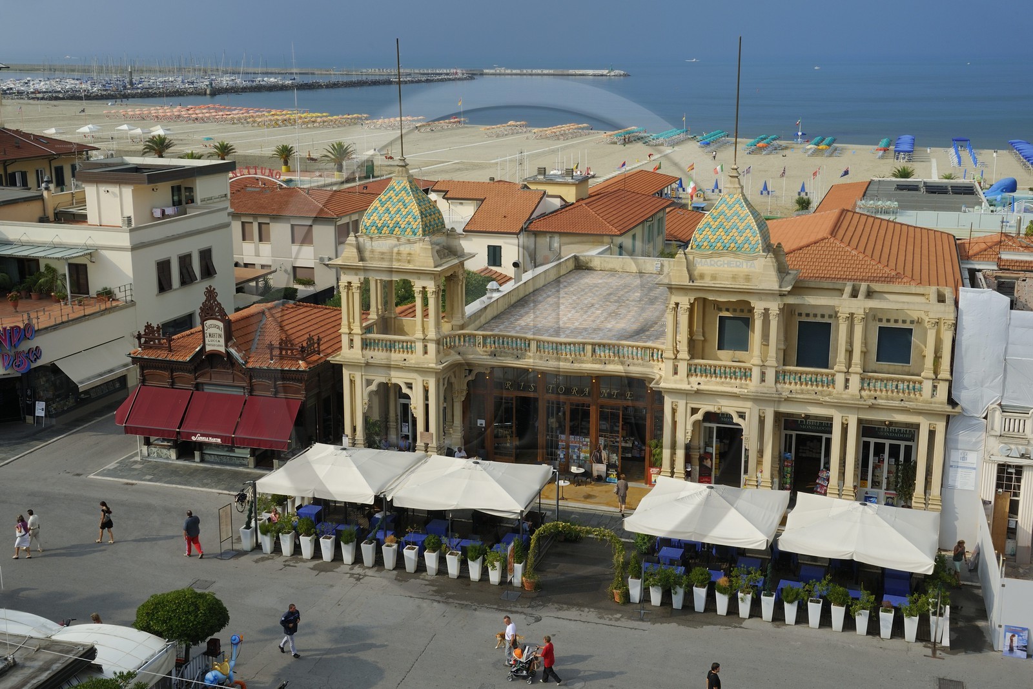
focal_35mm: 40
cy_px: 344
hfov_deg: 48.5
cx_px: 516
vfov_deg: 33.4
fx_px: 1147
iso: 200
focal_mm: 40
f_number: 16
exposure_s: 1/160
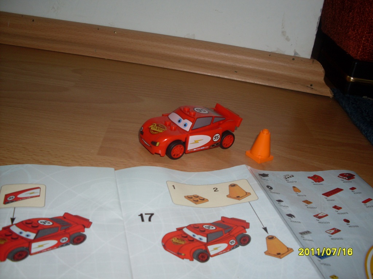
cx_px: 186
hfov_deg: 49.0
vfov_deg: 37.7
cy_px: 140
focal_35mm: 38
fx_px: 409
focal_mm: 6.3
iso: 100
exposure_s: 1/45
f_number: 2.8
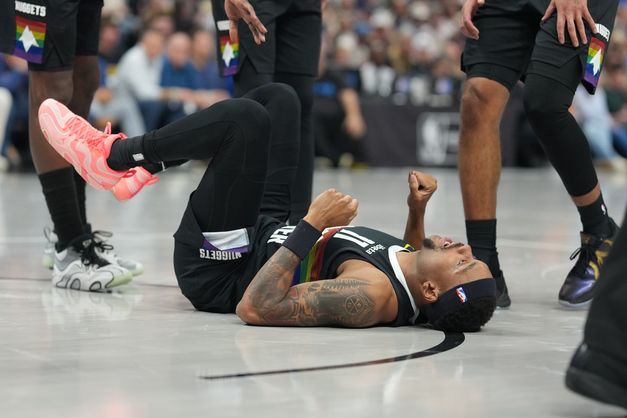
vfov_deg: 10.8
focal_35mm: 127
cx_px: 314
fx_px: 2211
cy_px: 209
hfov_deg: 16.1
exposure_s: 1/2000
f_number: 1.6
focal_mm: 85
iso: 1600
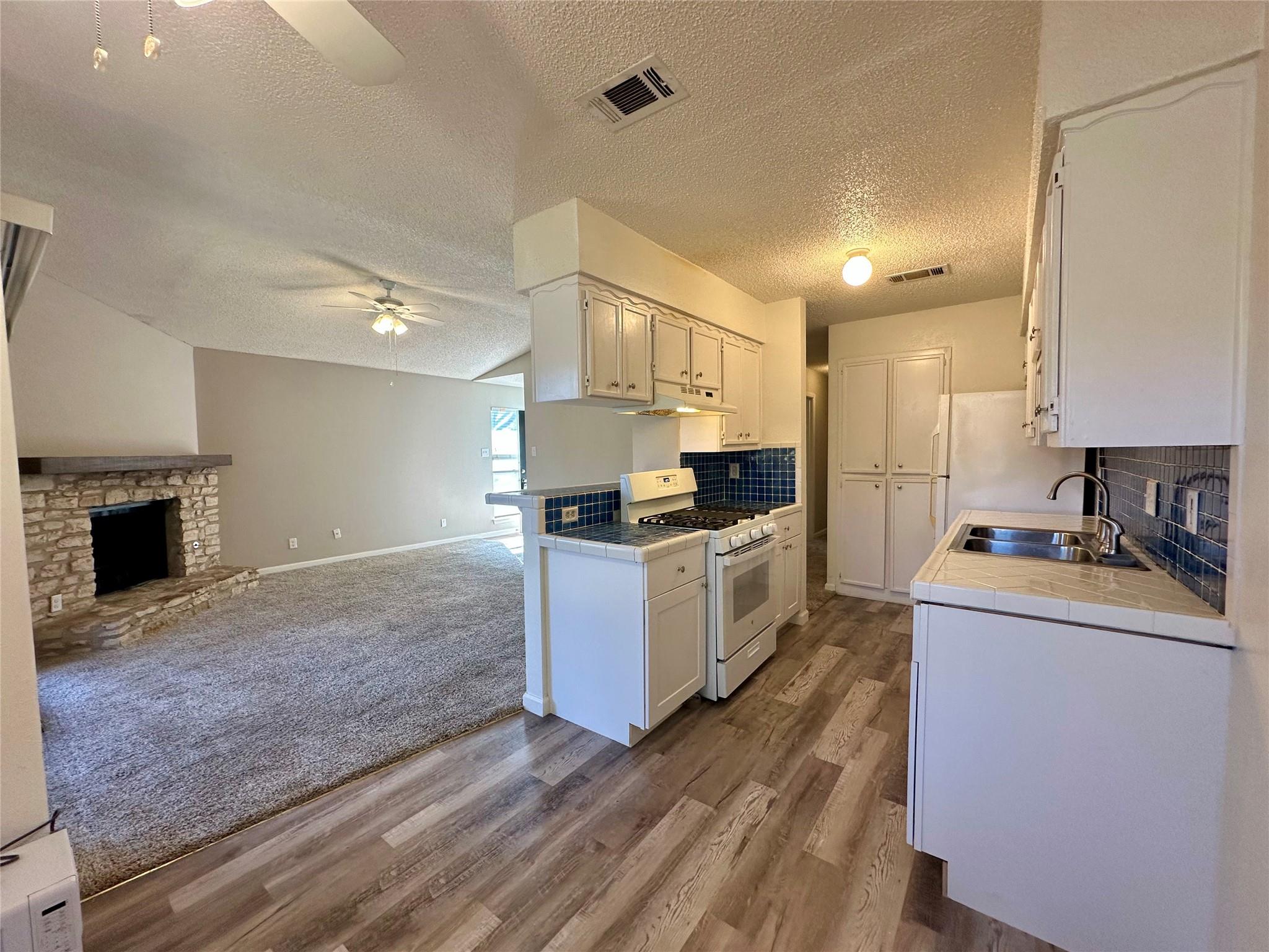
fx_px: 513
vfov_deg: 85.7
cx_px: 634
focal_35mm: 14
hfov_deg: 102.1
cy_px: 476
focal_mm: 2.22
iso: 125
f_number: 2.2
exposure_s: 1/120
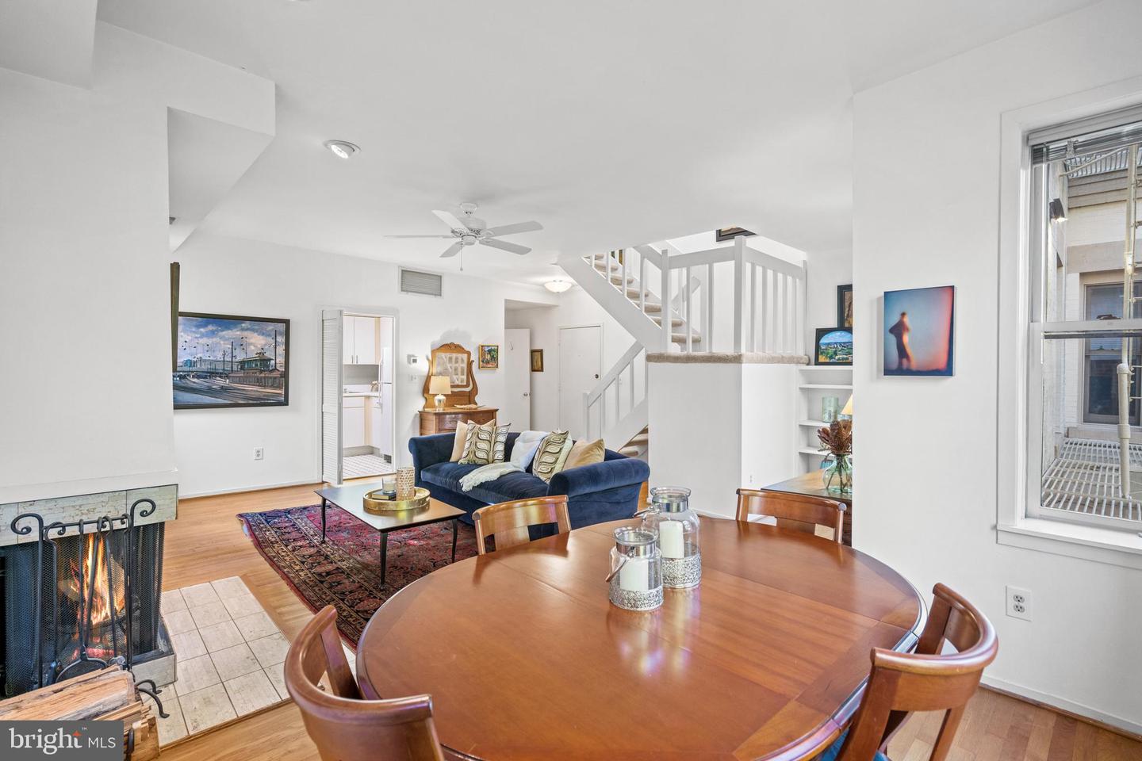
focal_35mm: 16
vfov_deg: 73.7
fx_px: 508
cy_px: 380
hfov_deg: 96.7
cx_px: 571
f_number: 4
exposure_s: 1/10
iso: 1250
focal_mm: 16
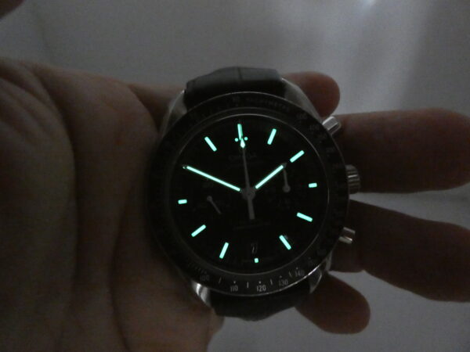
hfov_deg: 81.7
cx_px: 235
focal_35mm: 20
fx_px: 272
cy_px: 176
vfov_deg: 66.0
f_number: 2.8
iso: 3200
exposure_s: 1/4
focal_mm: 3.6
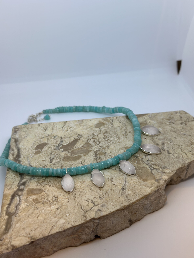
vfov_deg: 39.7
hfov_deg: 30.3
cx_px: 97
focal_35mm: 48
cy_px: 129
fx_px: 359
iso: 80
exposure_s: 1/437
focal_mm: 6.86
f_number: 1.78
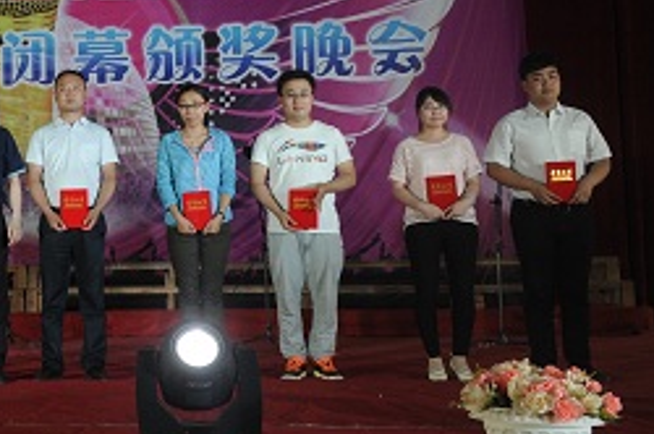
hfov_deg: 26.6
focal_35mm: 71
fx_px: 1288
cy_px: 136
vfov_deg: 19.1
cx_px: -29
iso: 1600
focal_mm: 32
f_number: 6.3
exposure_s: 1/160
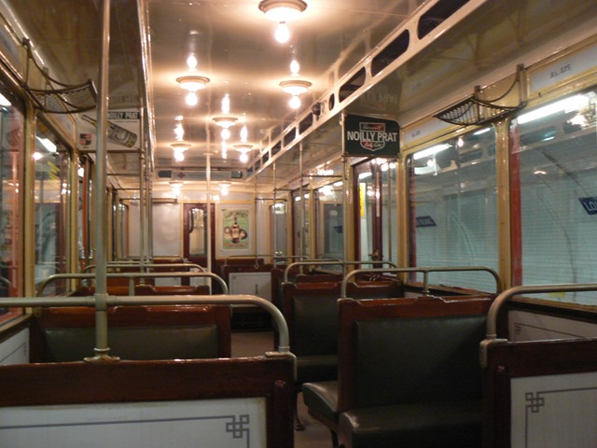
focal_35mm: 36
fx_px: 621
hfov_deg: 51.4
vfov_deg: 39.7
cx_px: 298
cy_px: 224
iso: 200
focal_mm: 6
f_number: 2.8
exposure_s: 1/10
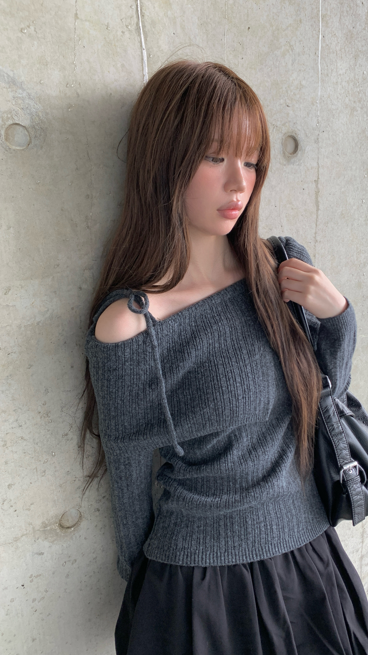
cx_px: 234
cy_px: 334
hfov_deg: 39.9
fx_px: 503
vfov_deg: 66.1
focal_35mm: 29
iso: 40
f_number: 1.8
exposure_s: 1/121
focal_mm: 4.25
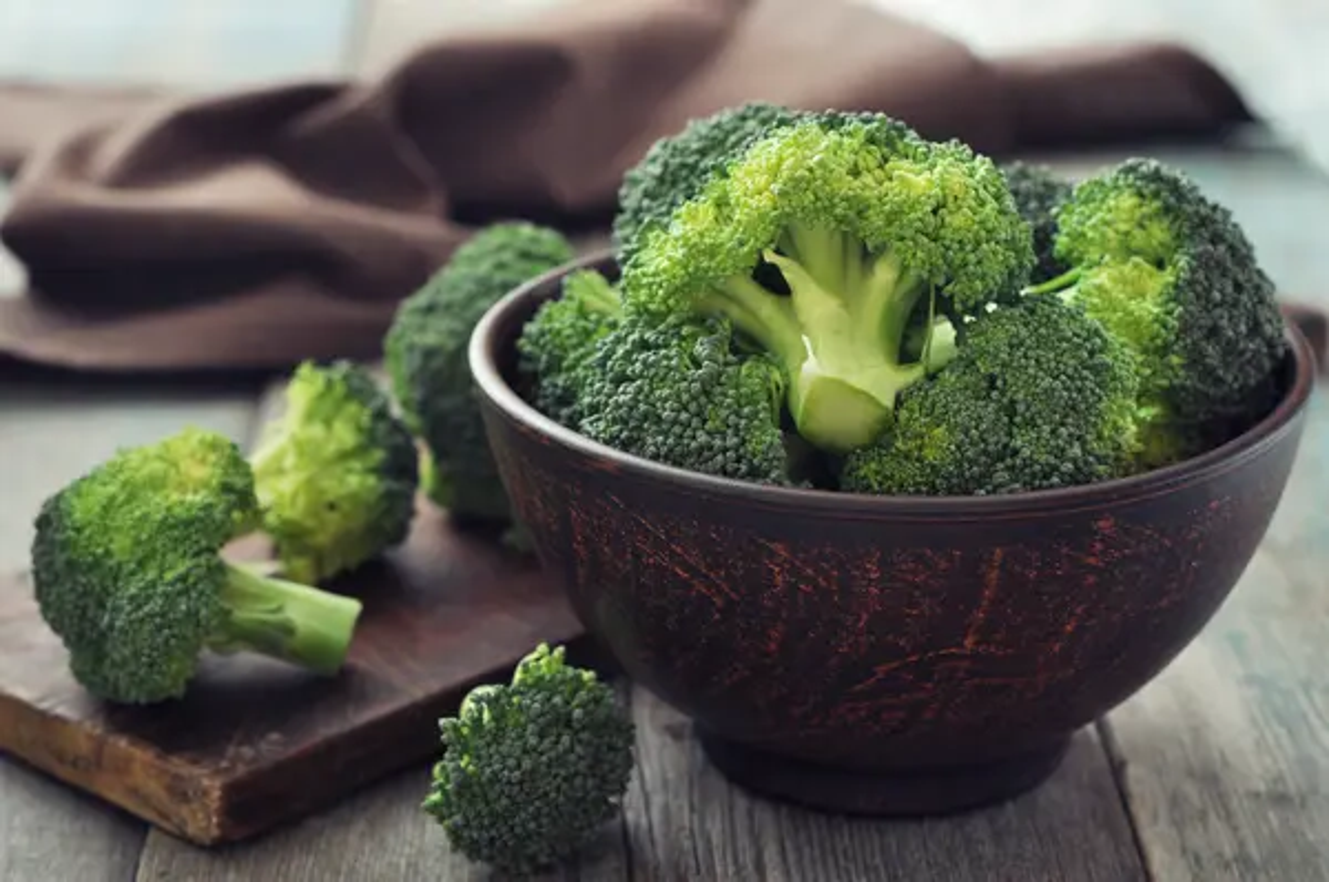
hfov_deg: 22.7
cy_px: 441
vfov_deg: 15.1
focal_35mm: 90
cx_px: 664
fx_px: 3317
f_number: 7.1
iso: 200
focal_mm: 60
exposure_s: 1/160
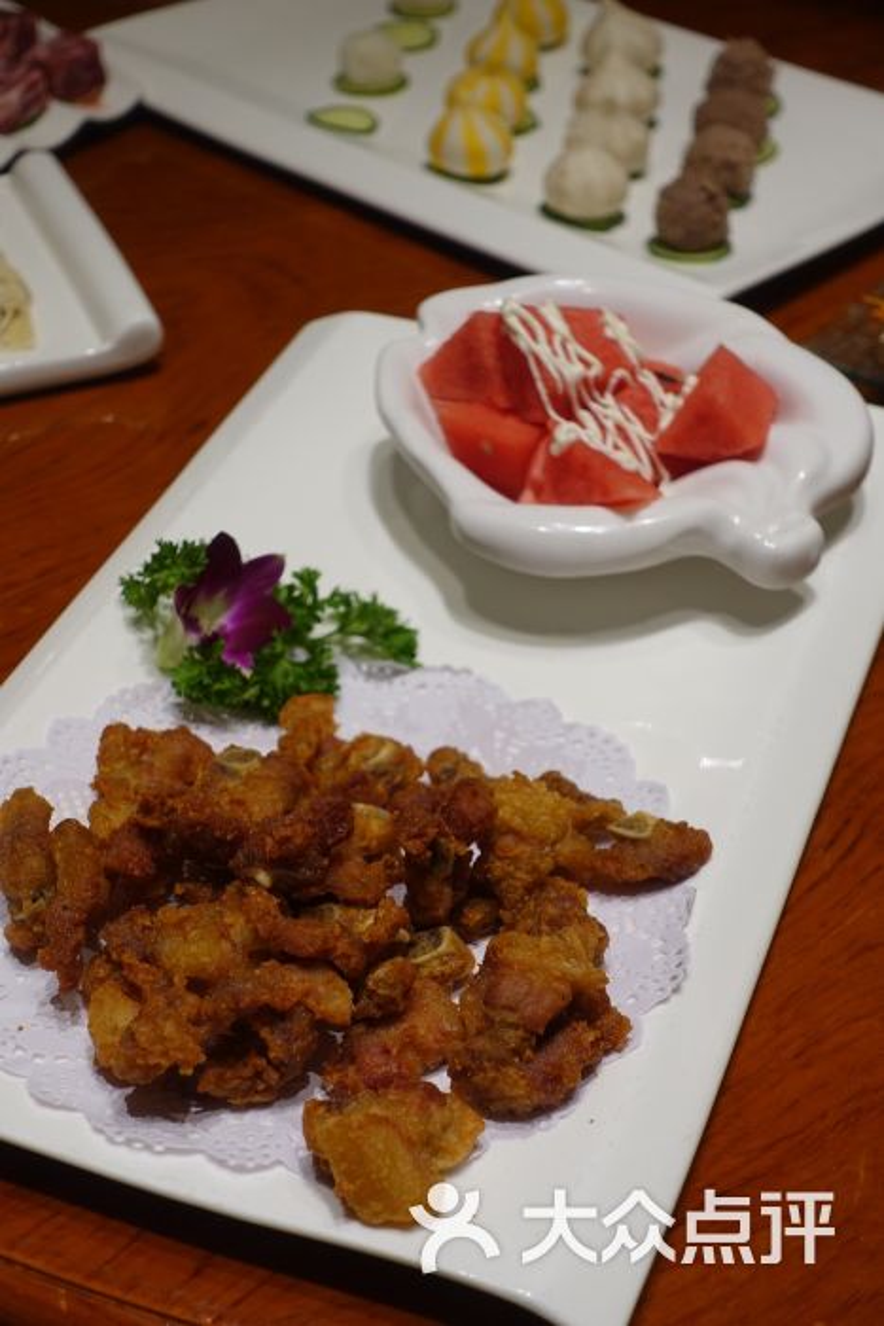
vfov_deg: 34.5
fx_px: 2135
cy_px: 663
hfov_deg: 23.4
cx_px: 442
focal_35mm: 58
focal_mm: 21.19
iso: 200
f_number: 2.8
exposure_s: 1/60
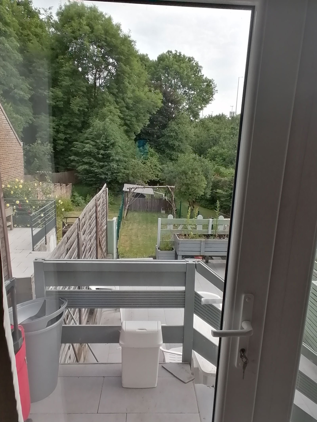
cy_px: 211
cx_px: 158
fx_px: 317
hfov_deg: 53.1
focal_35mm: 26
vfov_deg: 67.3
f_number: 2.4
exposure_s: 1/352
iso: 50
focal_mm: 2.84
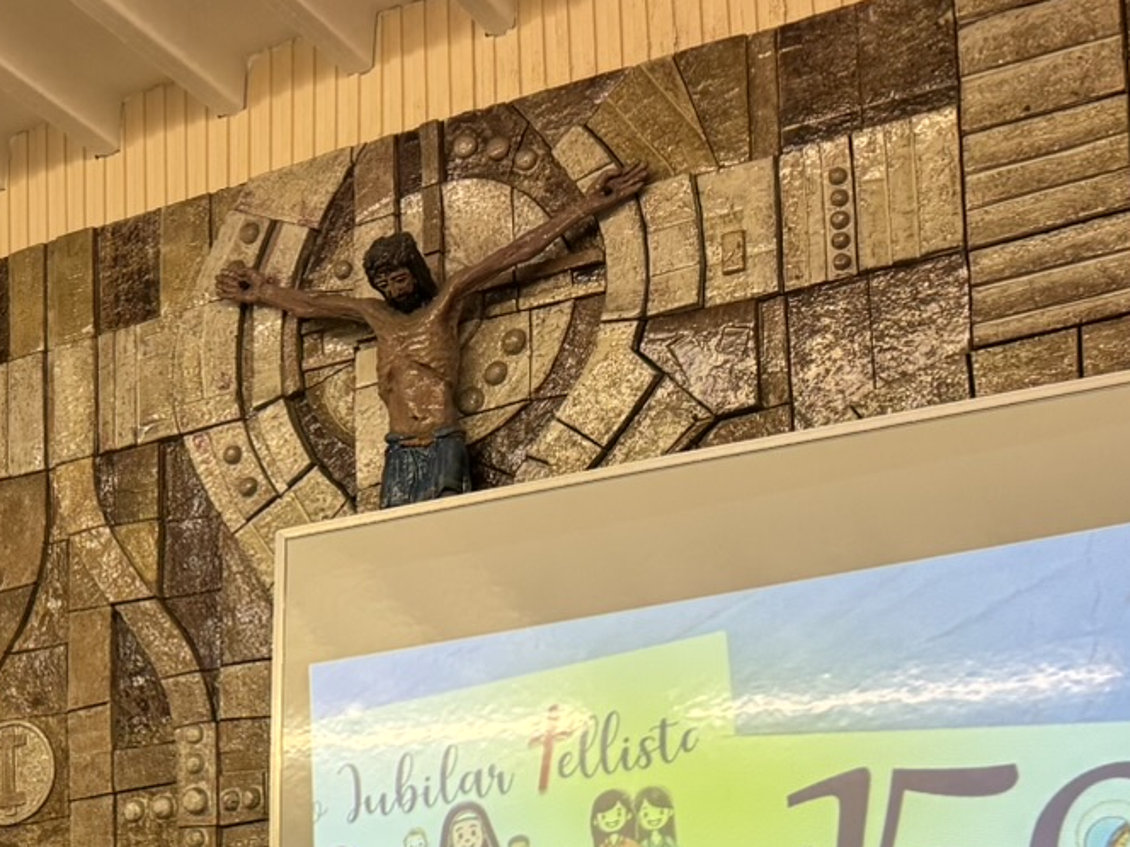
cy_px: 949
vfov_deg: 19.0
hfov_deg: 24.1
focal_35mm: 74
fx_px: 2416
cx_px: -209
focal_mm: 6.76
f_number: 1.78
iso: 200
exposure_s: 1/100
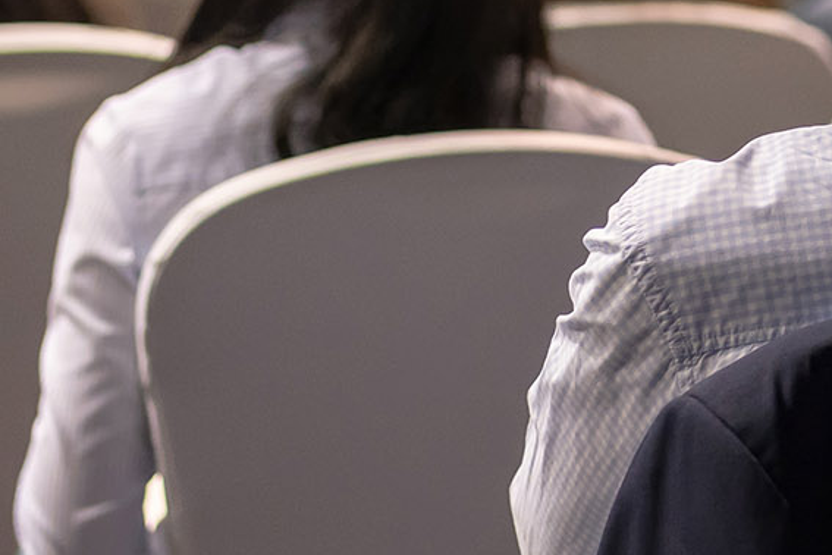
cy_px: -276
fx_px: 7487
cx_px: 822
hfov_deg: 6.3
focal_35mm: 324
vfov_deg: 4.2
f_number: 2.5
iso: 1600
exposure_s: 1/125
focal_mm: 85
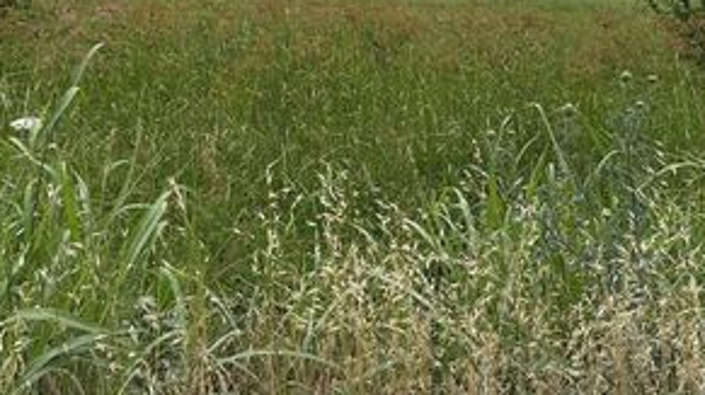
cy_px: -40
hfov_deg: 45.5
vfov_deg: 24.6
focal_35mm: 45
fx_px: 840
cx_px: 366
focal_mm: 6.86
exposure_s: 1/9709
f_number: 1.78
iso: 80
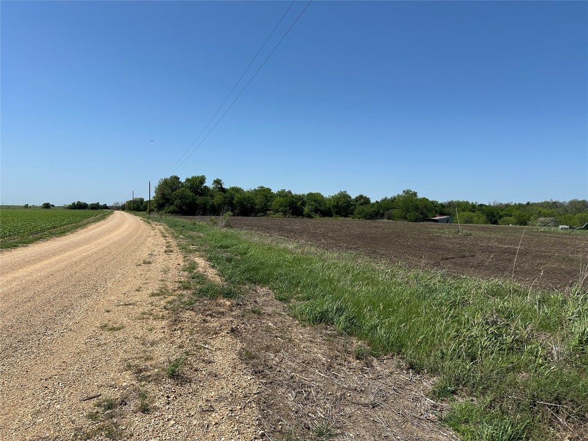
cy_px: 220
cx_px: 294
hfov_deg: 71.6
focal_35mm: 24
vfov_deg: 56.8
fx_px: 408
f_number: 1.78
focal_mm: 6.86
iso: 80
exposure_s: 1/7042
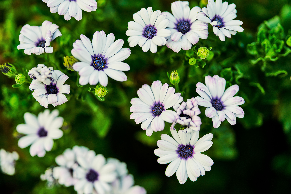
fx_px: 1091
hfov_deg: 15.2
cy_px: 97
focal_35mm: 135
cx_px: 146
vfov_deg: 10.2
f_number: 2
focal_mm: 135
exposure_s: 1/640
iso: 100
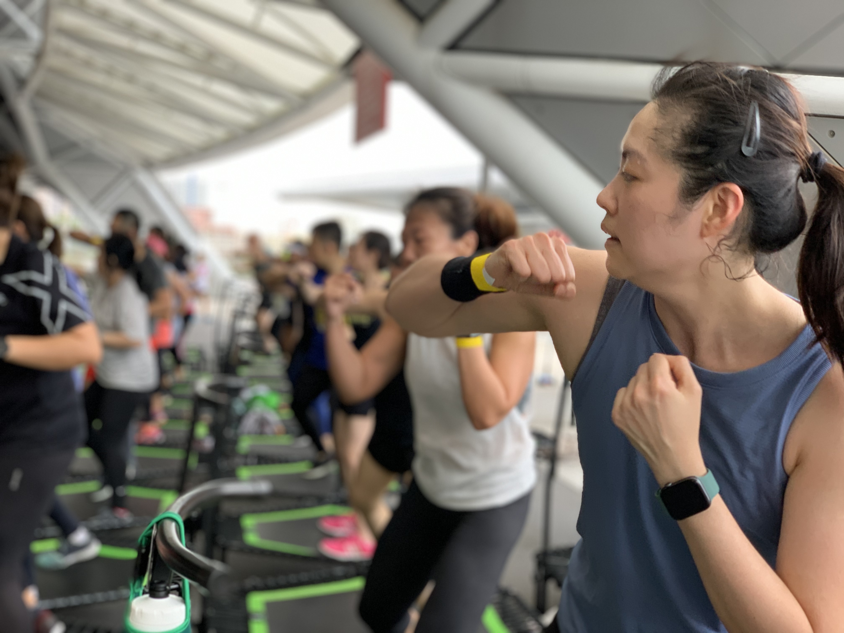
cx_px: 422
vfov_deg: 28.0
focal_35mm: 52
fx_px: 1268
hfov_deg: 36.8
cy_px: 316
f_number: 2.4
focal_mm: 6
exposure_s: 1/122
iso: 64
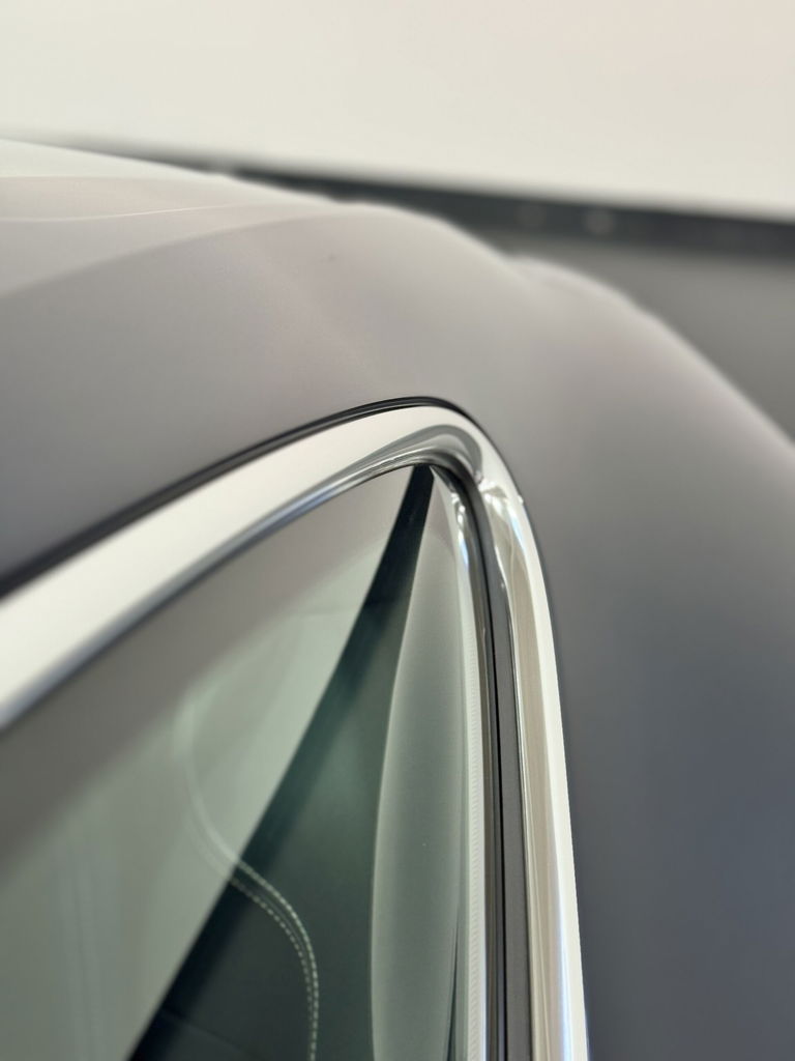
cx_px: 398
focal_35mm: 48
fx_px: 1470
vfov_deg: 39.7
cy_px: 530
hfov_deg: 30.3
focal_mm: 6.76
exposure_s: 1/33
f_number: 1.78
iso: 200
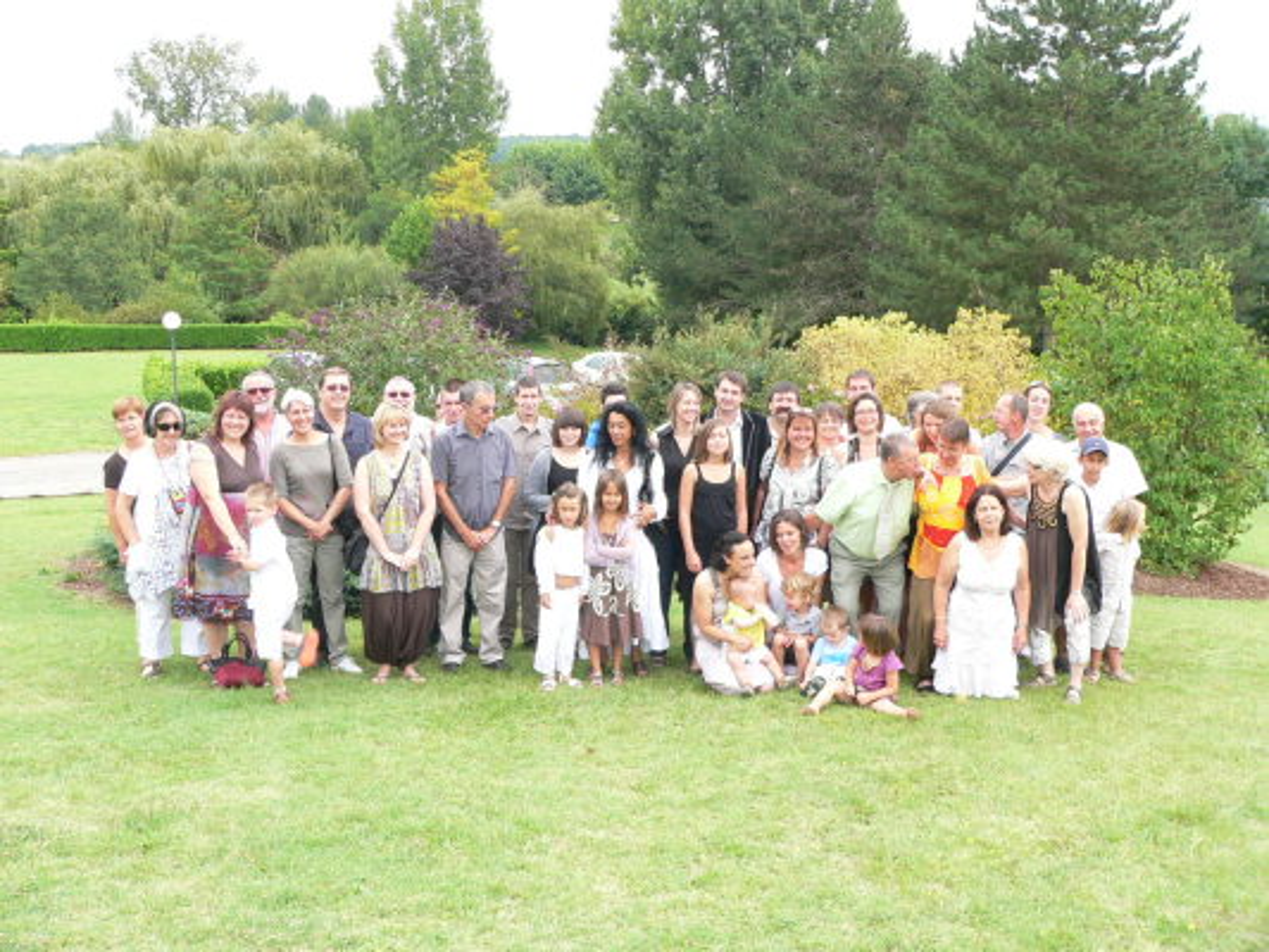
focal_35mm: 36
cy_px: 476
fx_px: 1320
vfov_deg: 39.7
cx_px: 634
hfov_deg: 51.3
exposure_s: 1/80
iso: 80
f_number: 4
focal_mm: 6
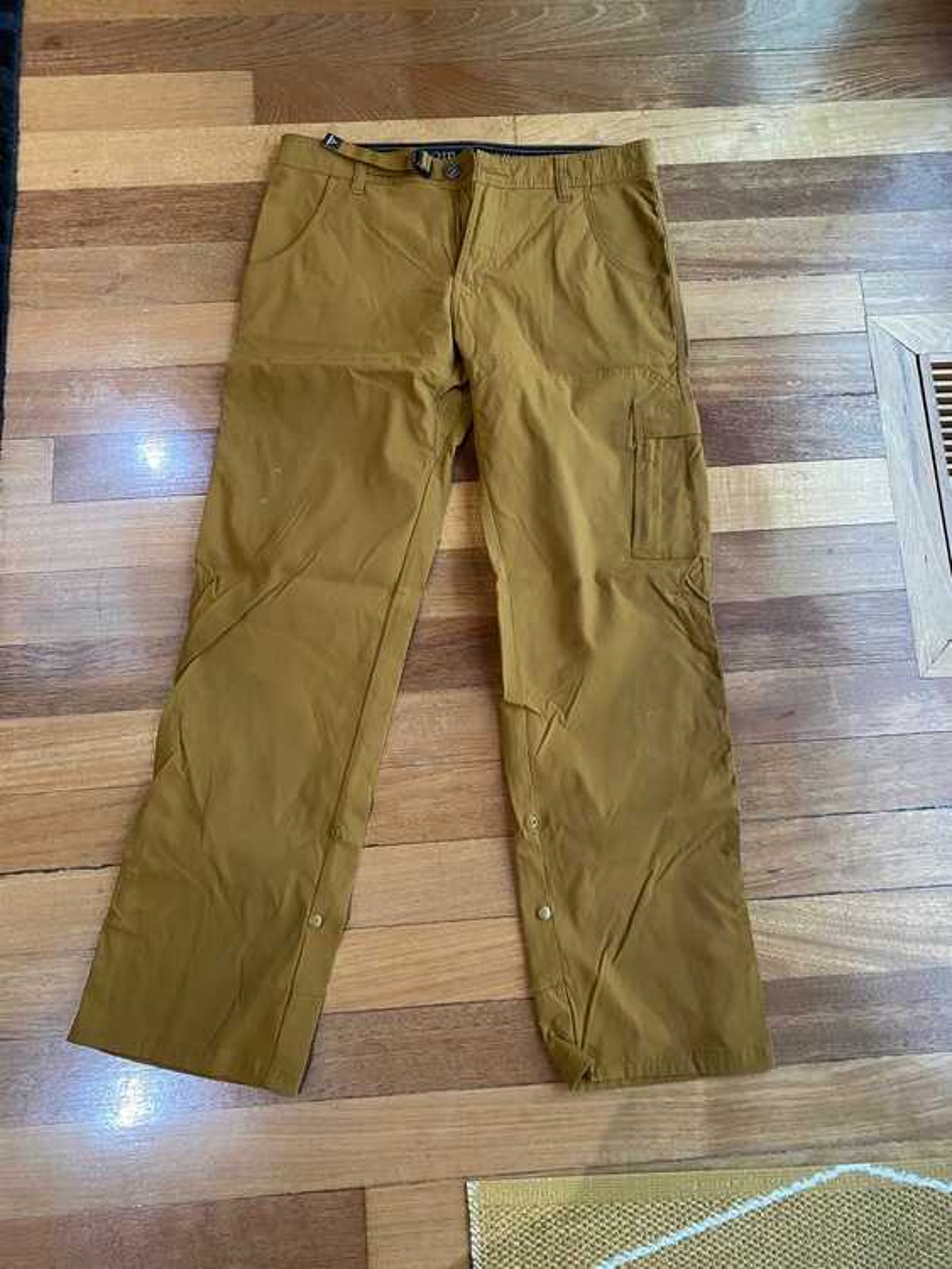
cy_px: 634
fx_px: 953
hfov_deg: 53.1
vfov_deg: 67.3
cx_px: 476
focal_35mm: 26
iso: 400
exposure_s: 1/40
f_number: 1.8
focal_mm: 4.25
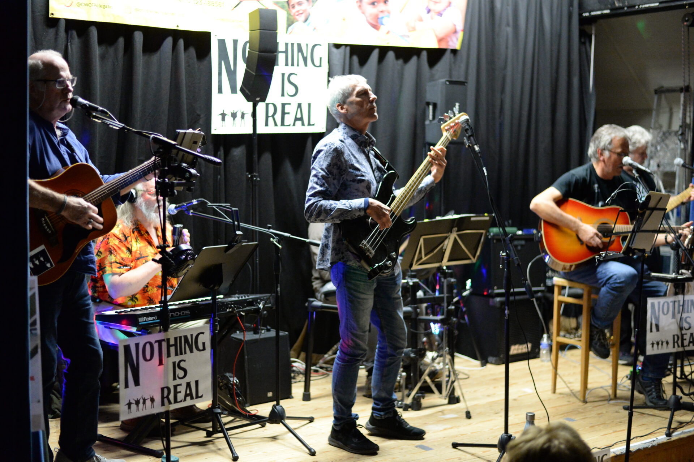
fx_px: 963
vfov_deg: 27.0
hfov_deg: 39.6
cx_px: 347
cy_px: 231
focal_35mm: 50
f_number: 1.8
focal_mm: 50
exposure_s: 1/250
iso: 6400
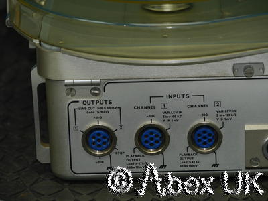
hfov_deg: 7.1
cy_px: 100
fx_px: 2168
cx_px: 134
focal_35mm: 280
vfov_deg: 5.3
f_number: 7.1
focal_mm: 140
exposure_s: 1/60
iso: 400
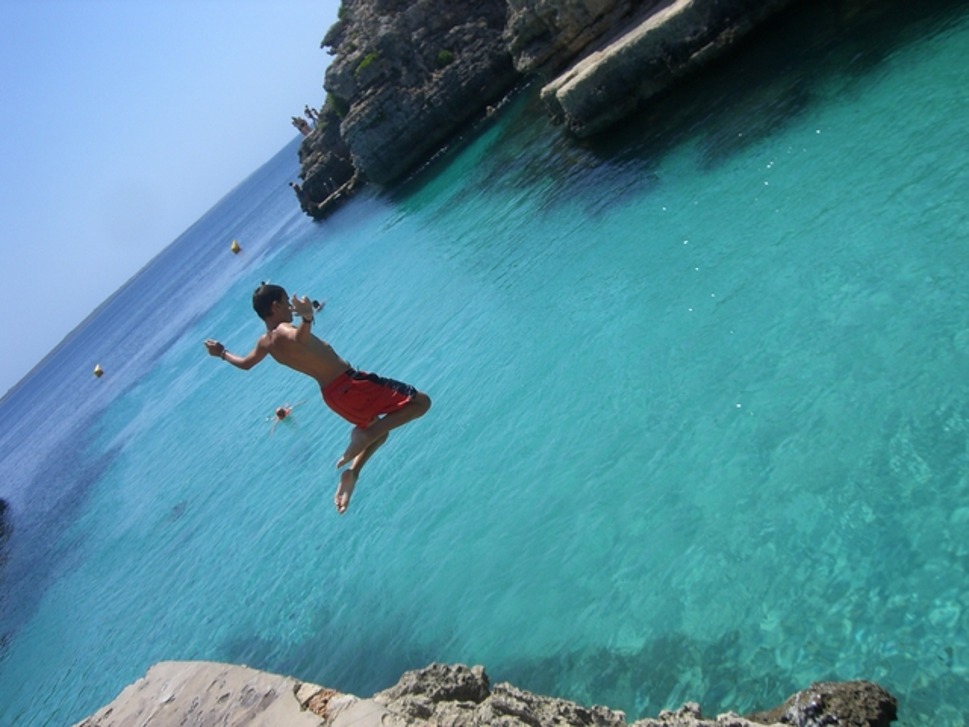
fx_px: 1064
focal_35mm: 38
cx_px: 484
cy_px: 364
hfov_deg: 49.0
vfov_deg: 37.7
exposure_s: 1/800
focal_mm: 6.2
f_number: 4.3
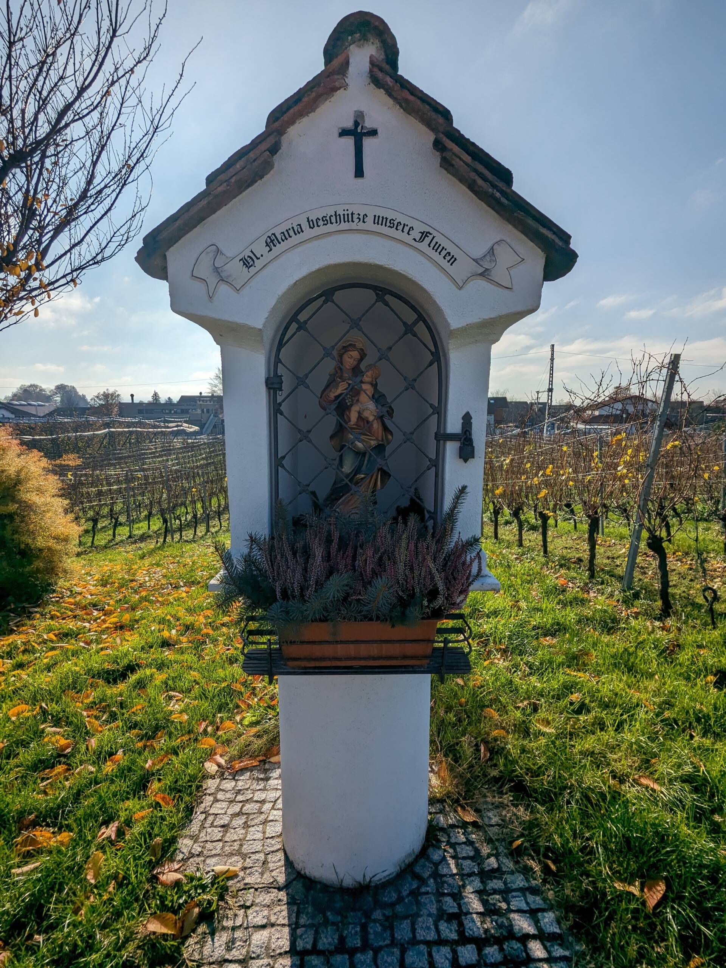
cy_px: 484
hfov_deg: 78.1
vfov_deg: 94.5
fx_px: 447
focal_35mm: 16
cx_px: 363
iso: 50
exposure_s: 1/6623
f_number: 2.2
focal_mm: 2.35
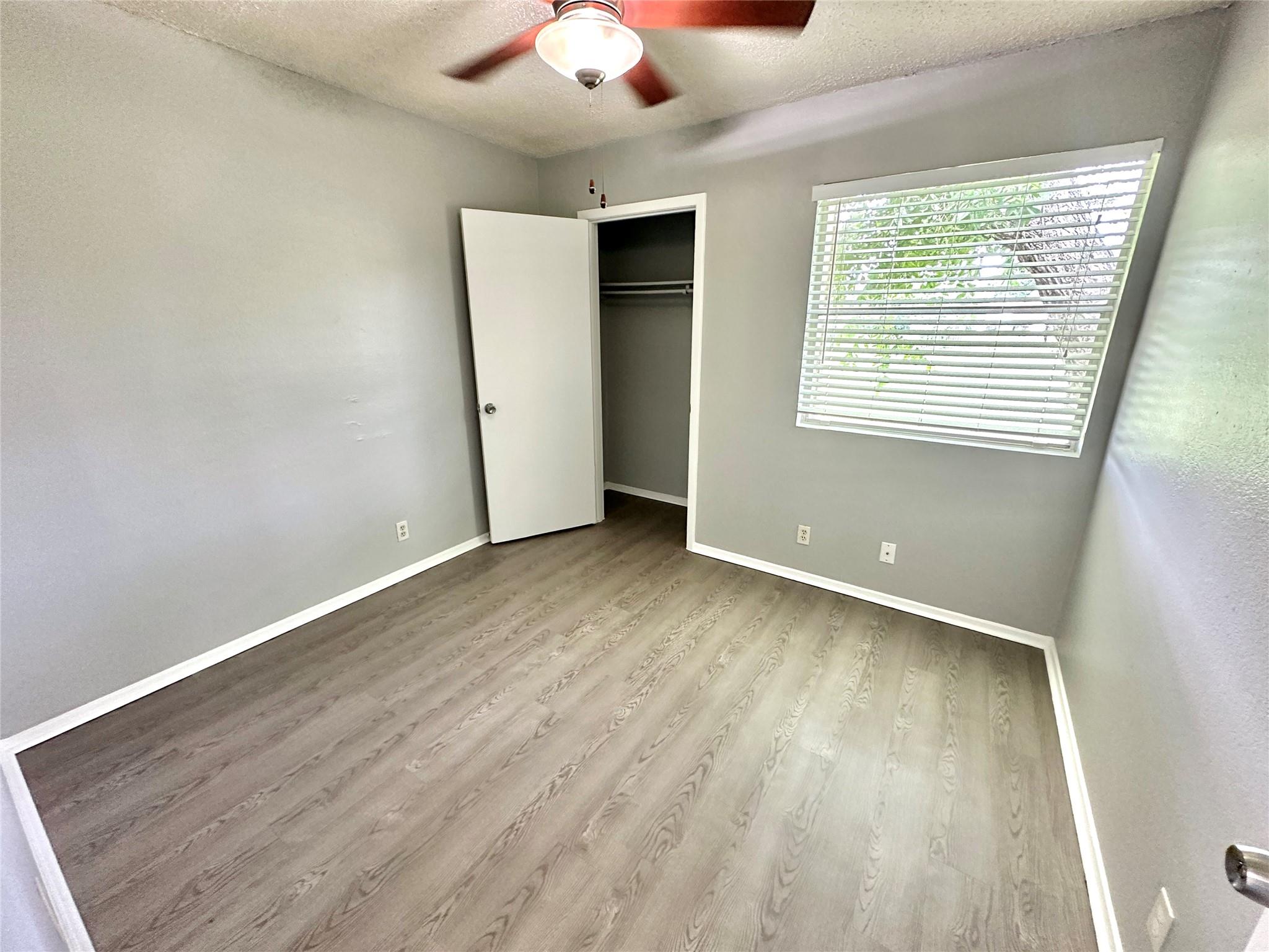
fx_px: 513
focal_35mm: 14
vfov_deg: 85.7
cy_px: 476
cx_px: 634
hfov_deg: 102.1
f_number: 2.2
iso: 320
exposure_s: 1/60
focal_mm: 2.22
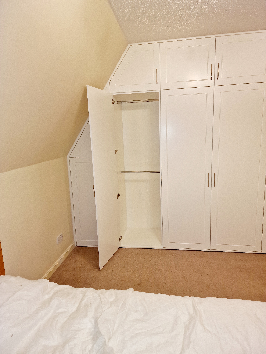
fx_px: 236
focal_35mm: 23
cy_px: 177
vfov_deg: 73.9
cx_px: 133
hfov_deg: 58.9
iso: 400
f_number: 1.8
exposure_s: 1/100
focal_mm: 6.4
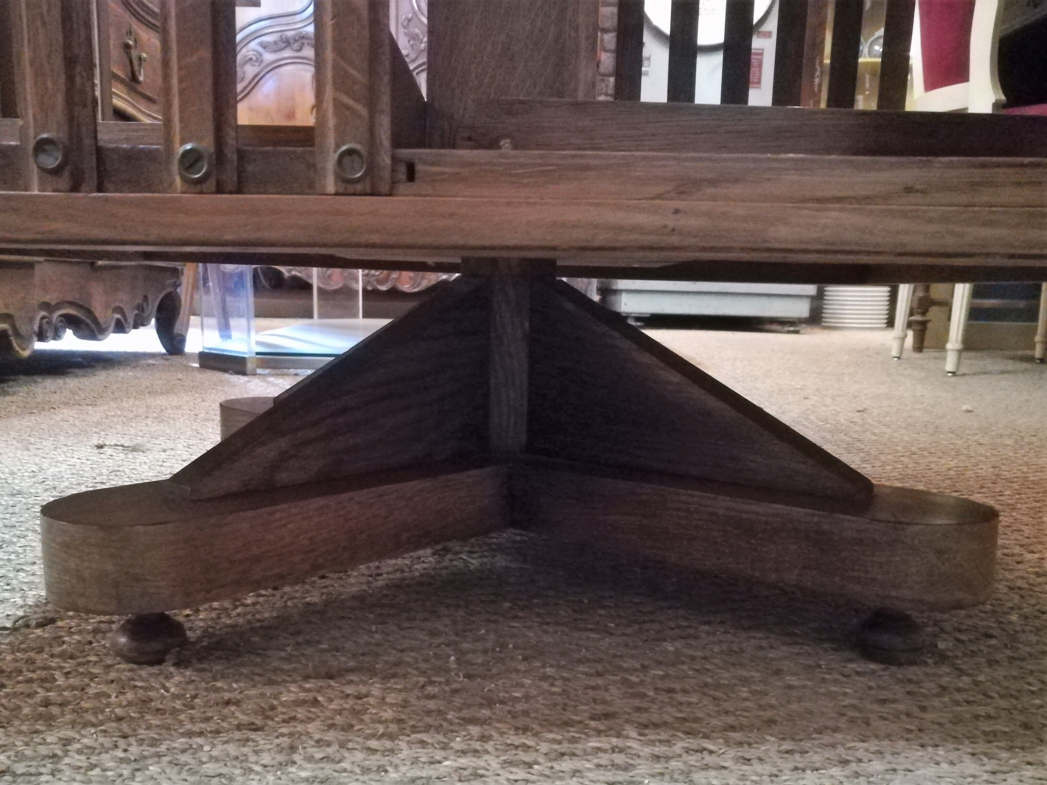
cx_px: 524
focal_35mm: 26
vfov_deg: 53.1
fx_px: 786
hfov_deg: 67.3
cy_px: 392
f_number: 2.2
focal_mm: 3.83
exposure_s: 1/14.3
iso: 2500
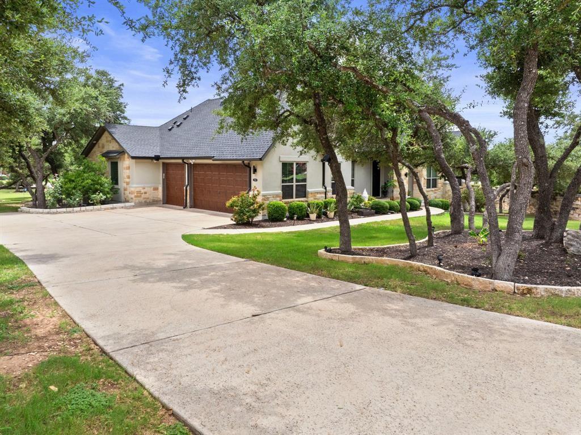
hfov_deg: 71.6
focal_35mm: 24
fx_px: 402
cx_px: 290
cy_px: 218
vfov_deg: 56.7
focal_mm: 12.29
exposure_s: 1/30
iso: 400
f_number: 7.1
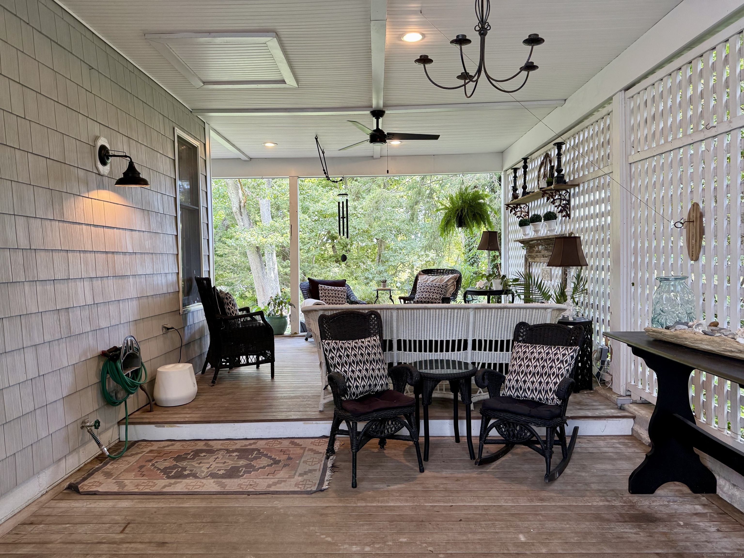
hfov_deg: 71.6
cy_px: 279
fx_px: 516
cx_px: 372
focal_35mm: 24
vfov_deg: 56.8
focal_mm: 6.76
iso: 200
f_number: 1.78
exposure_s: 1/121
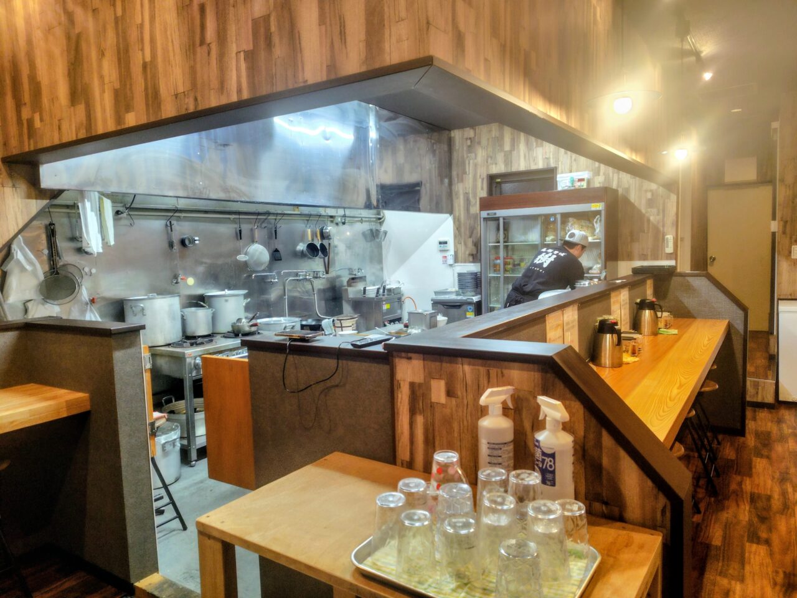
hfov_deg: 73.9
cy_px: 299
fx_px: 530
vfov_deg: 58.9
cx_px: 398
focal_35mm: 23
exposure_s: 1/50
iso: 288
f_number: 1.9
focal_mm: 5.6
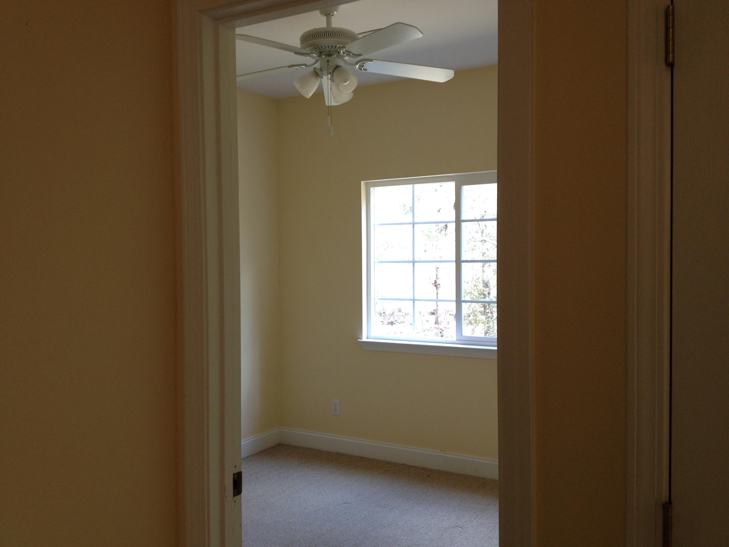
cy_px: 274
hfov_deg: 52.6
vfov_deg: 40.7
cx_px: 364
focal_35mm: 35
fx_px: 737
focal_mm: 4.28
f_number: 2.4
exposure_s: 1/60
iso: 64
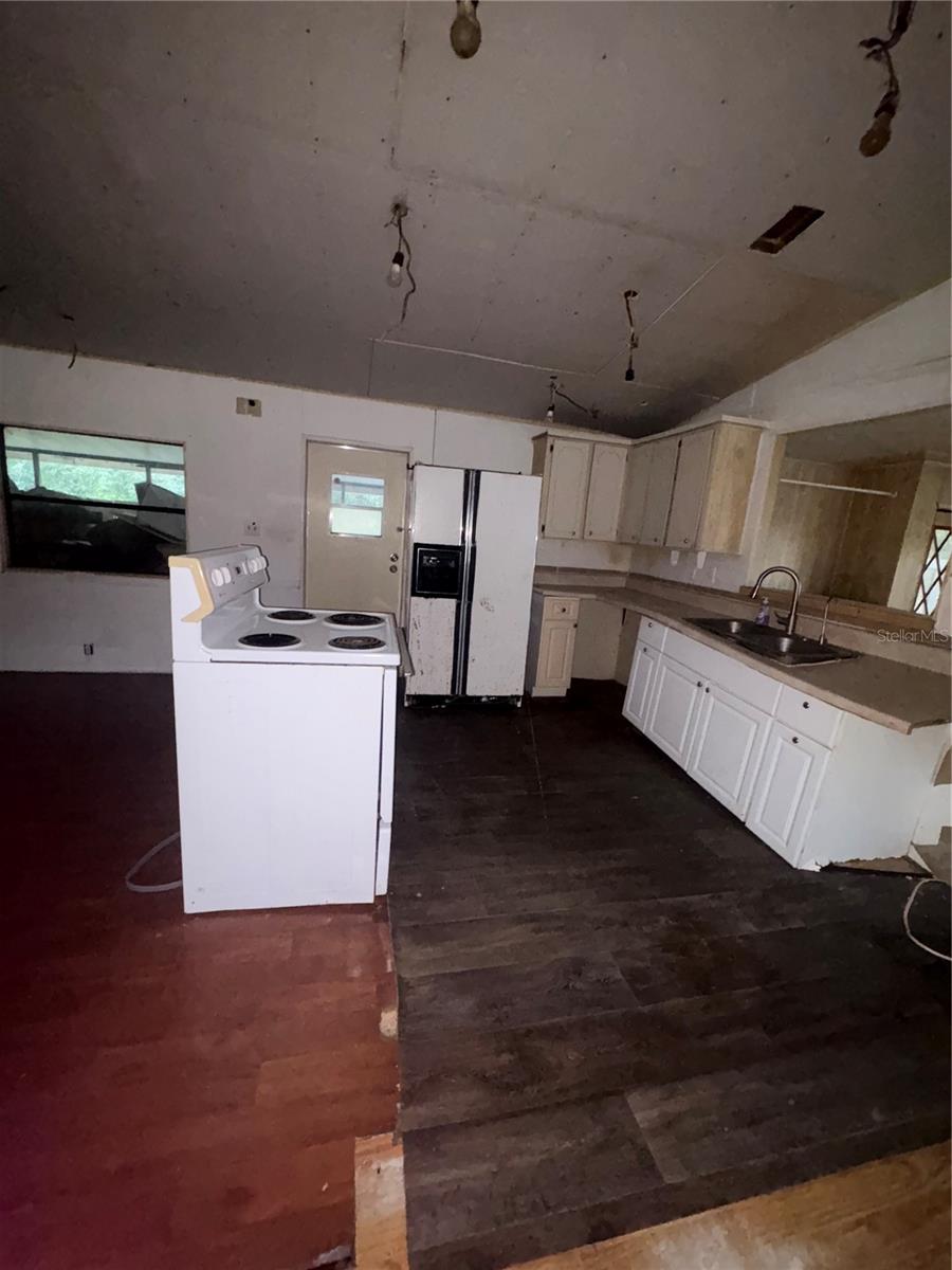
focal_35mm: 14
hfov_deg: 85.7
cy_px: 635
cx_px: 476
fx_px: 513
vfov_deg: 102.1
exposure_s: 1/26
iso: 250
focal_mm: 2.22
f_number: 2.2
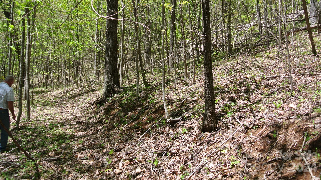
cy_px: 71
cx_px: 164
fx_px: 247
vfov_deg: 40.0
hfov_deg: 66.1
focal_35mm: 29
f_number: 4.5
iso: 100
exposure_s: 1/400
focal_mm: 10
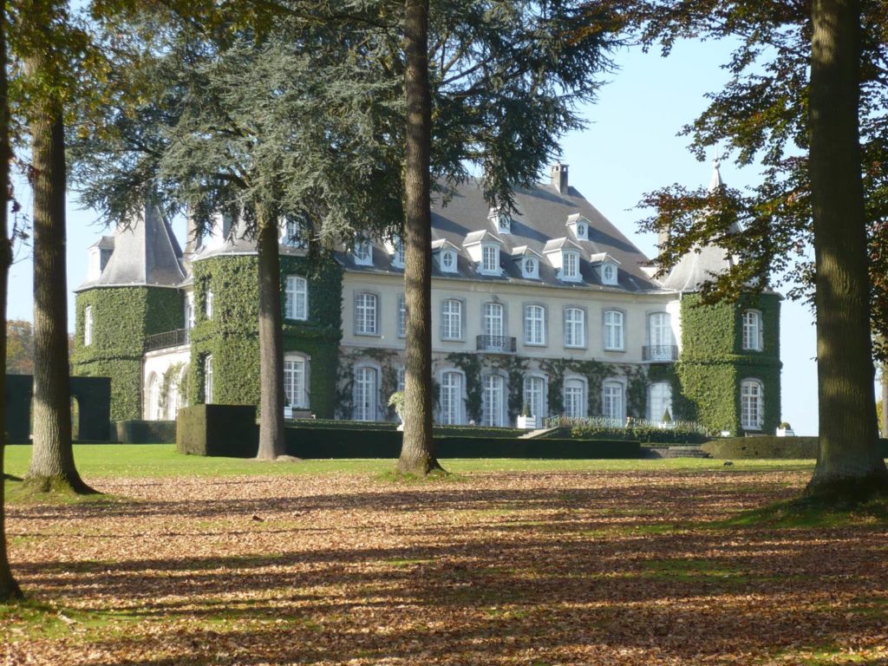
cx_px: 444
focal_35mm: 105
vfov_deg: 14.1
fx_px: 2694
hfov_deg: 18.7
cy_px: 333
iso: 100
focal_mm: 17.4
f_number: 5
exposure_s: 1/160
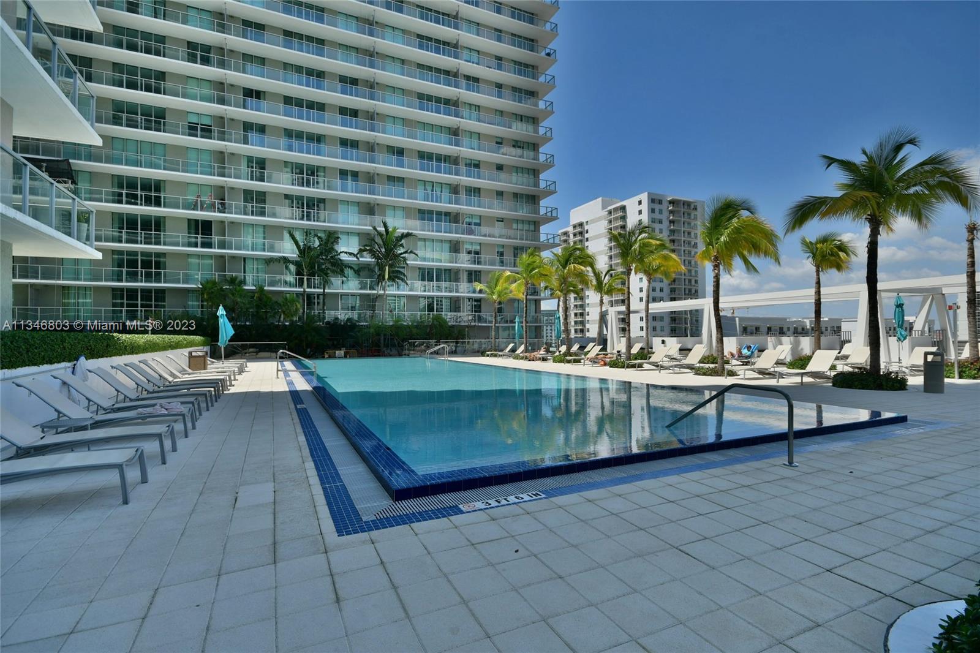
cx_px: 490
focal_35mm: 17
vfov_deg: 70.4
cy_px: 326
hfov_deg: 93.3
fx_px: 463
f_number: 9
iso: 100
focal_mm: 11.5
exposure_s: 1/320
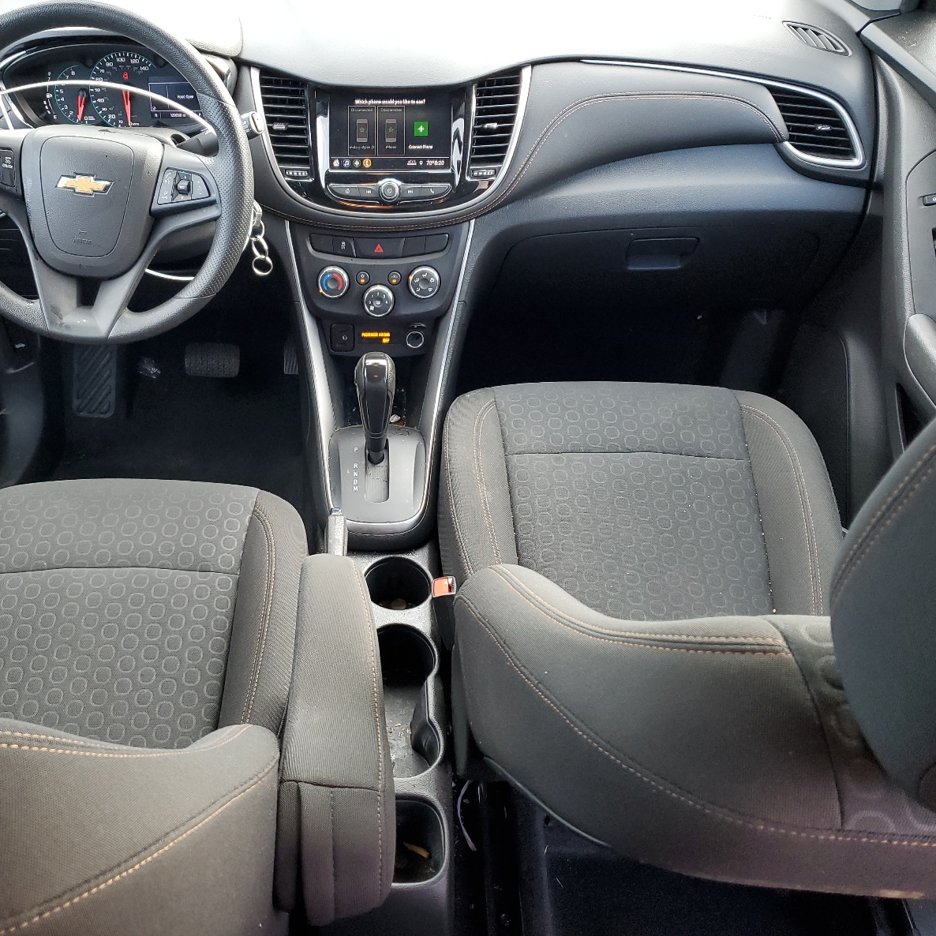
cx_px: 360
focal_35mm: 31
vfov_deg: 52.5
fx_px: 948
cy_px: 466
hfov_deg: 52.1
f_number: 1.5
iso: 95
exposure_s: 1/120
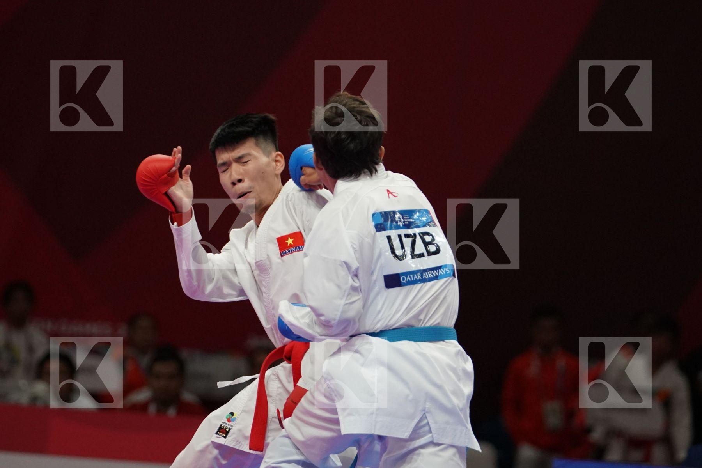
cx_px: 351
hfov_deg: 6.0
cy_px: 234
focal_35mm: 346
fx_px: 6746
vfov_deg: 4.0
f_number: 4
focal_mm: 231
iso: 2500
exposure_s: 1/1000
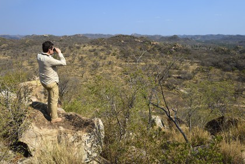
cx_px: 122
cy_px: 82
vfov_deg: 53.1
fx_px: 163
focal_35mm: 24
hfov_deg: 73.7
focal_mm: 24
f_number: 13
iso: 400
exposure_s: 1/320
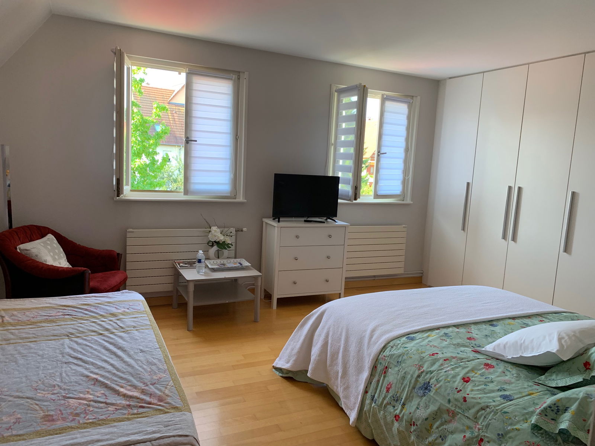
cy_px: 223
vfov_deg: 53.1
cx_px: 298
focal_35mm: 26
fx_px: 447
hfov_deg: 67.3
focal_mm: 4.25
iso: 64
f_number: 1.8
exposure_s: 1/121
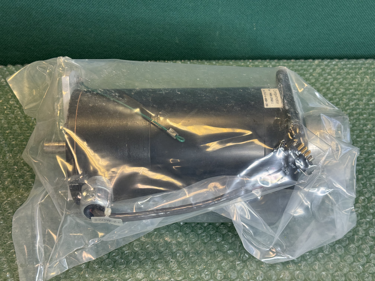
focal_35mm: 48
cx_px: 188
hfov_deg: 39.7
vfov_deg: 30.3
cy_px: 140
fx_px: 520
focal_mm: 6.86
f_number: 1.78
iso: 50
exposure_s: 1/50
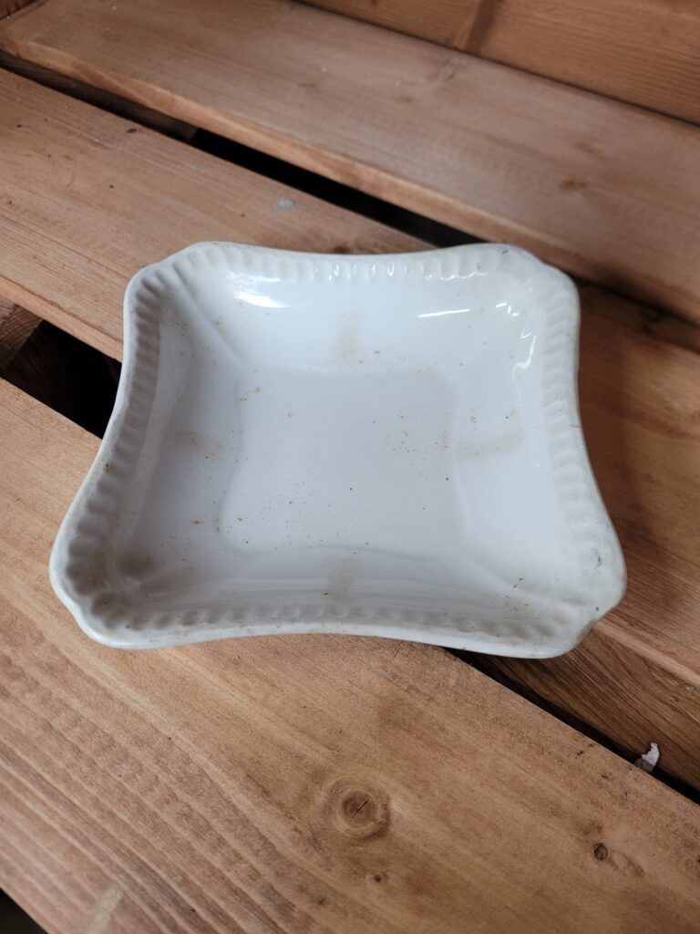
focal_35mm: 26
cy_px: 467
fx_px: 701
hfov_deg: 53.1
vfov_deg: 67.3
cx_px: 350
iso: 250
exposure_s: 1/100
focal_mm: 5.4
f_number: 1.8
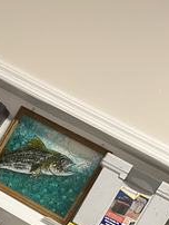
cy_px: 363
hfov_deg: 15.3
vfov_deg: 18.5
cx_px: -77
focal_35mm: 90
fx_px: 585
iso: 320
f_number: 1.6
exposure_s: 1/60
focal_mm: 5.1
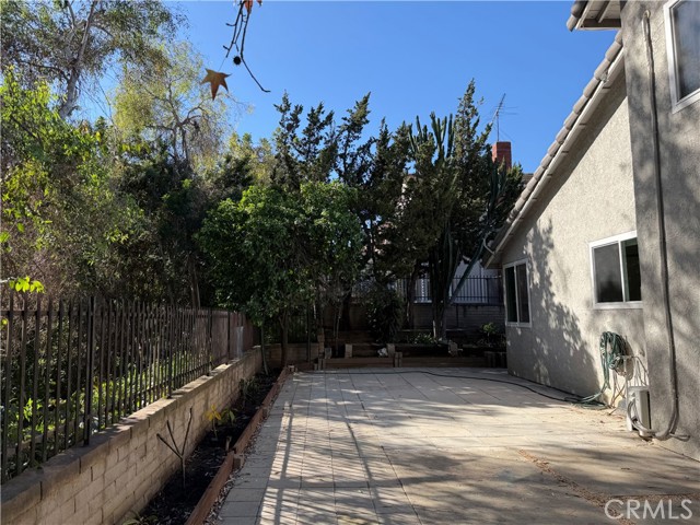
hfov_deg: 71.6
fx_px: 485
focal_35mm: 24
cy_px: 262
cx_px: 350
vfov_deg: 56.8
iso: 80
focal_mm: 6.76
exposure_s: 1/1618
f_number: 1.78
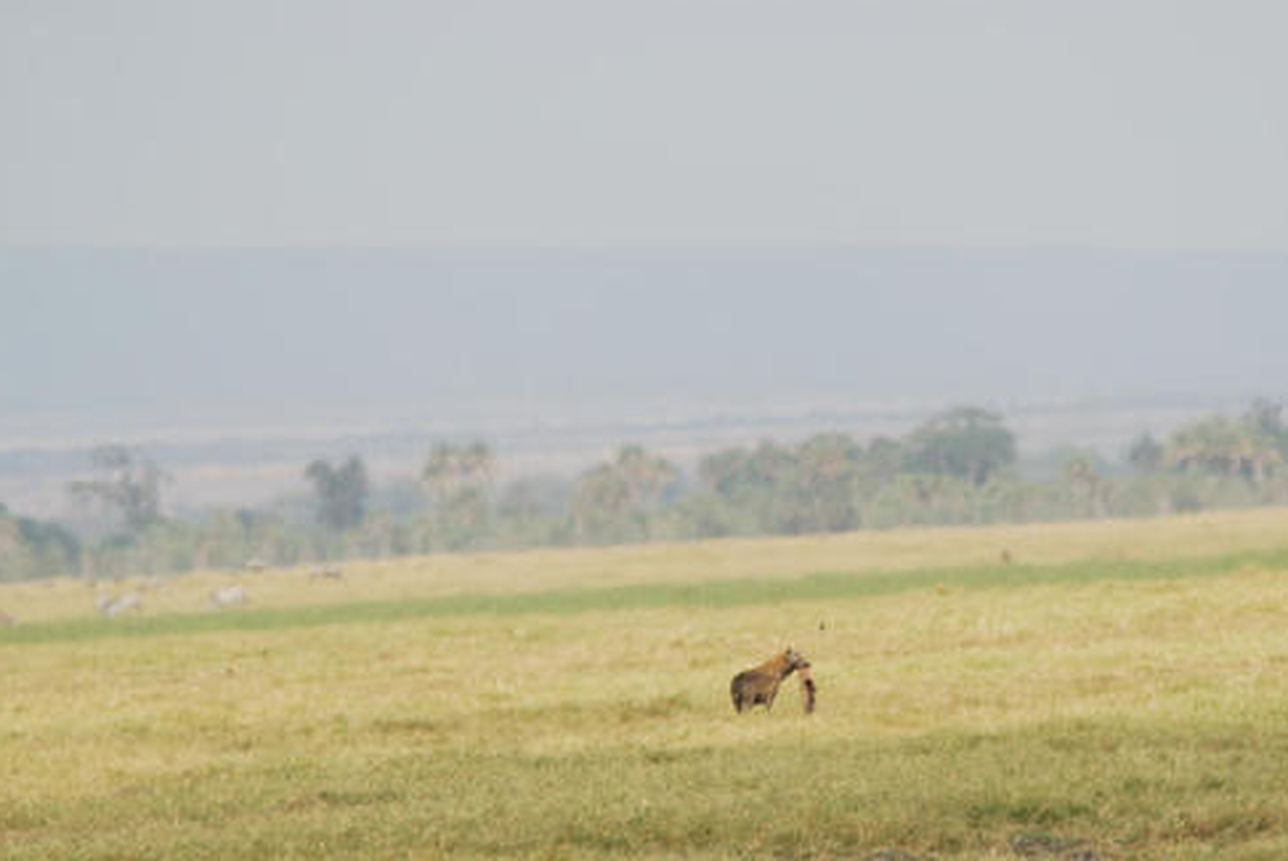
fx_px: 27886
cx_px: 767
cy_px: 614
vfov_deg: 1.8
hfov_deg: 2.6
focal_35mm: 779
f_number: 5.6
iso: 100
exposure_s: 1/400
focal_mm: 360
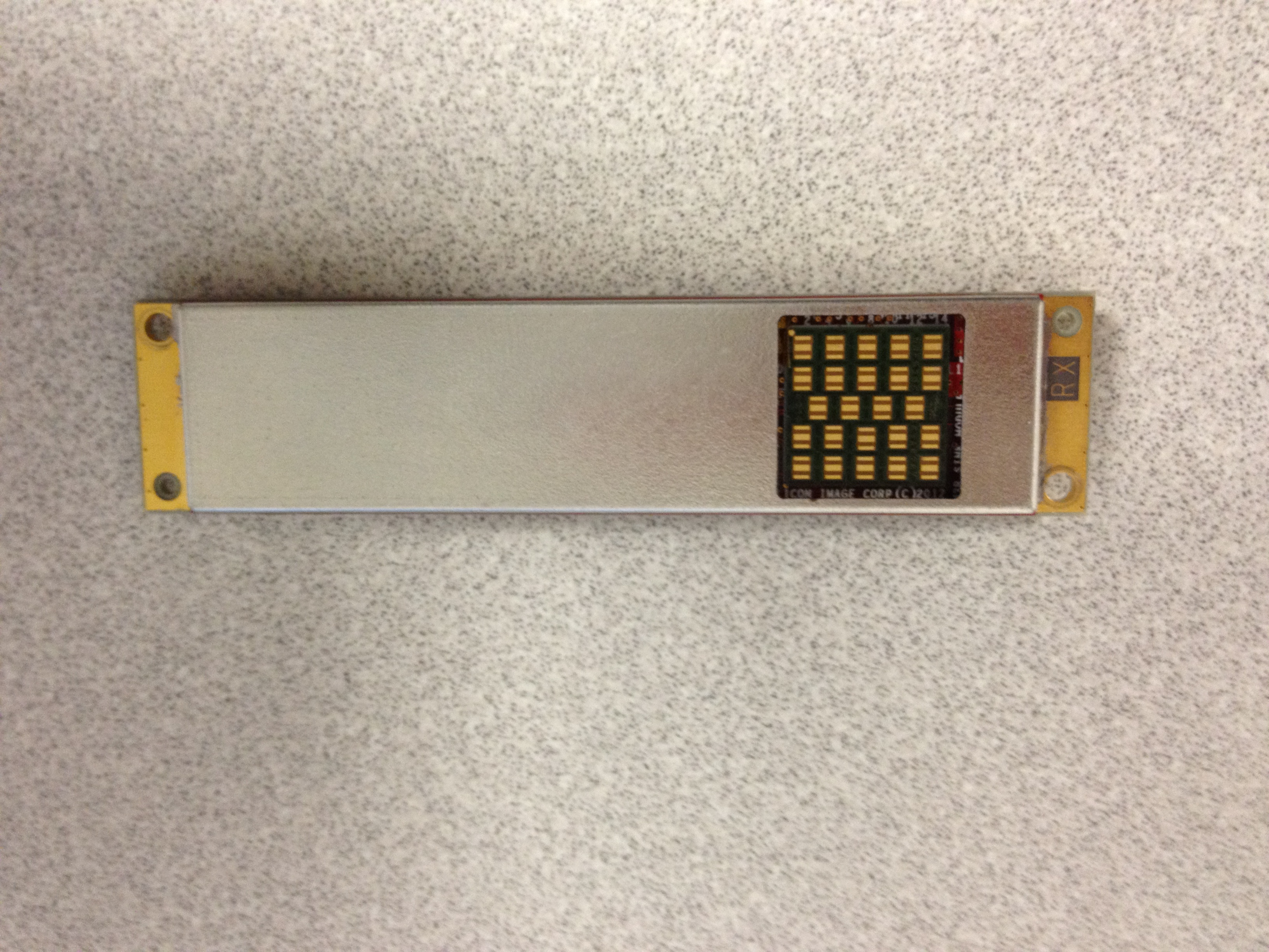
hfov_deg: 52.6
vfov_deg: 40.7
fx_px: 1283
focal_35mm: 35
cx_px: 634
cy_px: 476
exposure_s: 1/20
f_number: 2.4
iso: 200
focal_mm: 4.28
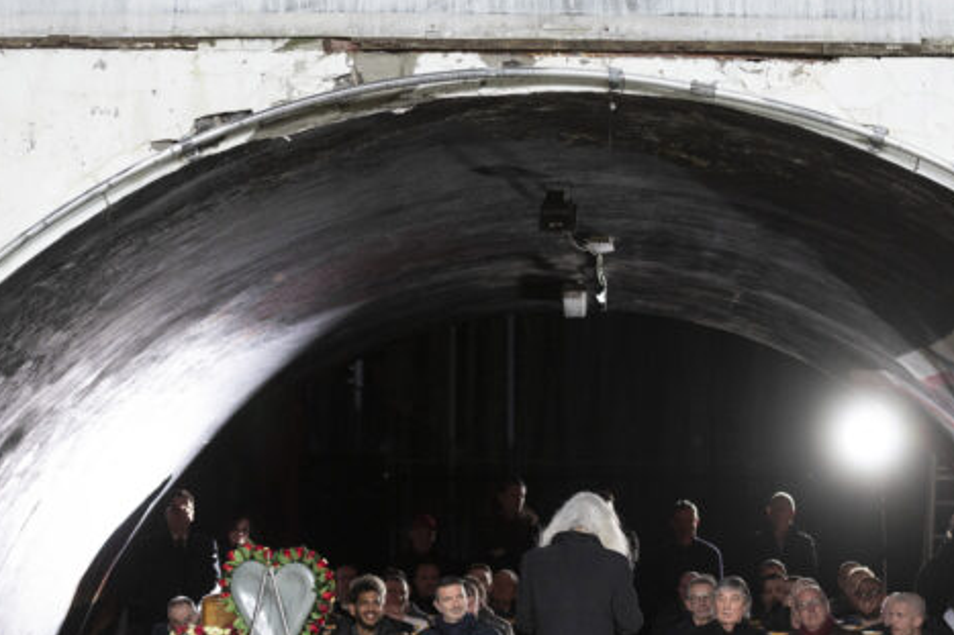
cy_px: 441
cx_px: 572
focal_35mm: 117
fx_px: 3099
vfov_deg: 11.7
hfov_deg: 17.5
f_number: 2.8
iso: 2500
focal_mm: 70
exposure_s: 1/400
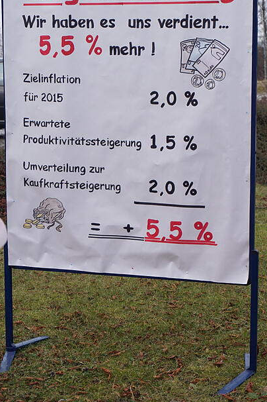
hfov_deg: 15.3
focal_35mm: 89
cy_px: 176
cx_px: 140
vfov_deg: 22.9
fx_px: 991
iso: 200
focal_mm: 50
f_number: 5.6
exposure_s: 1/80
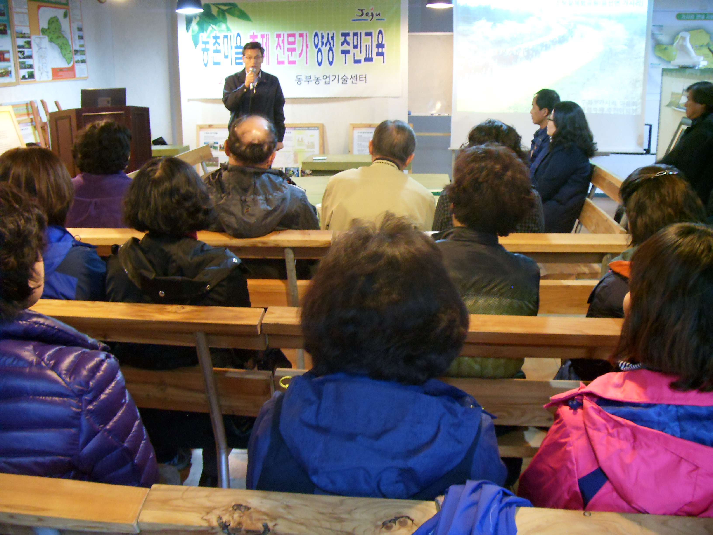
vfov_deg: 36.8
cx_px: 356
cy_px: 268
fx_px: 803
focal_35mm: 39
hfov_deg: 47.9
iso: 200
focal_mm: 6.6
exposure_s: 1/3
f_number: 3.5
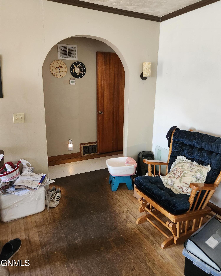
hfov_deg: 58.8
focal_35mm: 24
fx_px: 196
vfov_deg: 70.2
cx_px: 111
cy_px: 129
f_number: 1.8
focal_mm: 5.4
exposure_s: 1/120
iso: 800
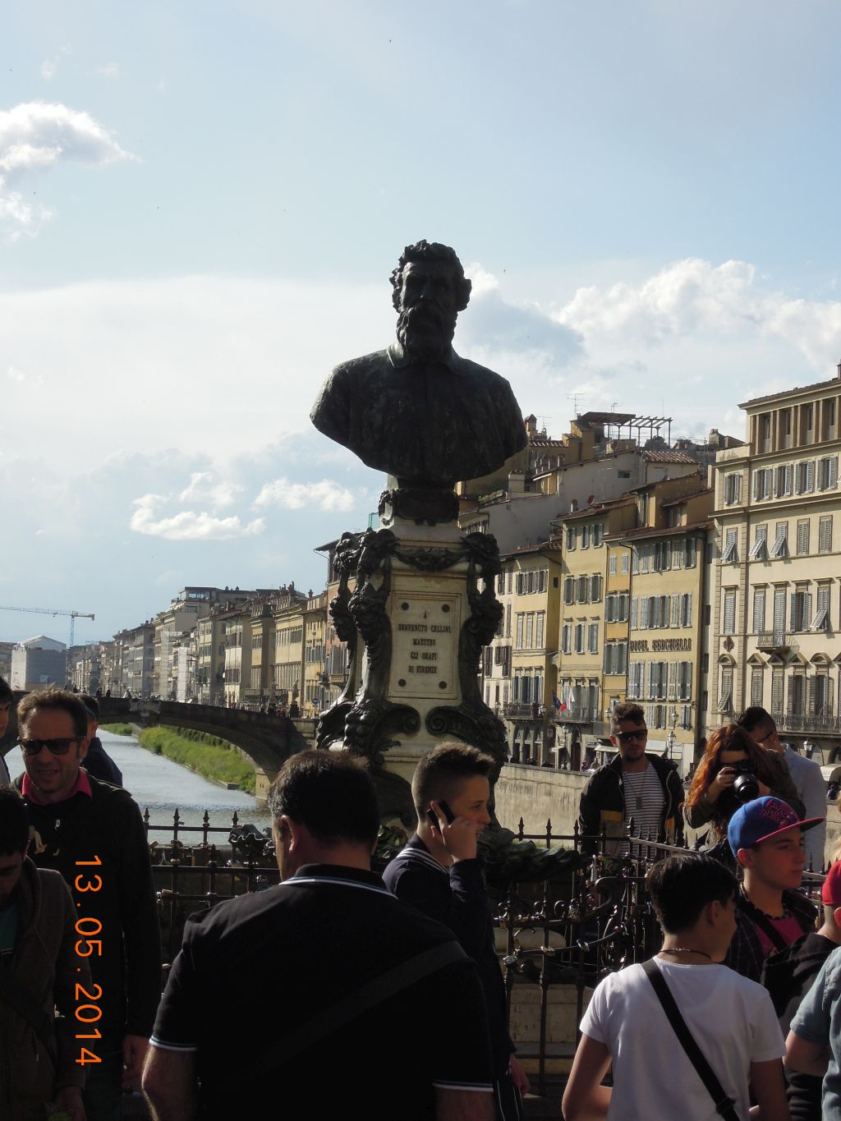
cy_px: 560
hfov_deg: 17.4
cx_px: 420
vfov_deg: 23.0
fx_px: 2753
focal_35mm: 85
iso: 160
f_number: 5
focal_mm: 15.2
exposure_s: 1/1000
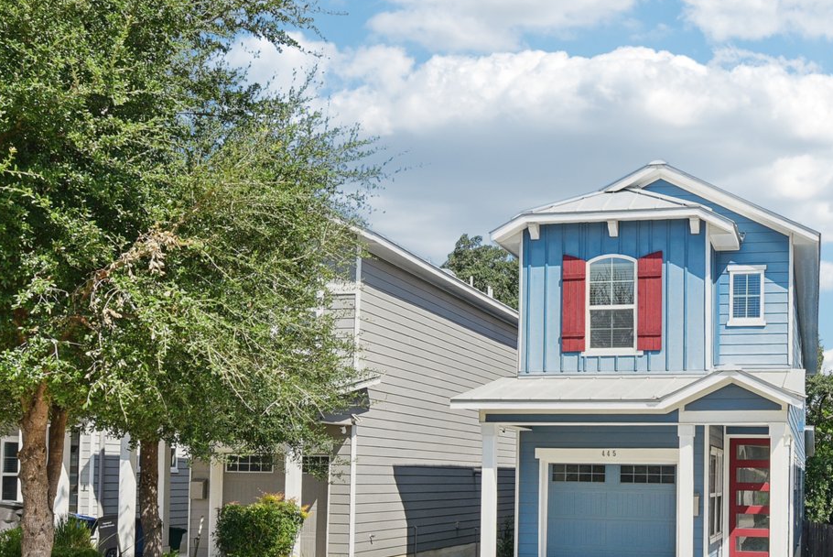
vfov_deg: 36.7
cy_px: 349
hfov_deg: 50.9
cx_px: 622
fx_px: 833
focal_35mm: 36
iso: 400
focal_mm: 16
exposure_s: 1/400
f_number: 8
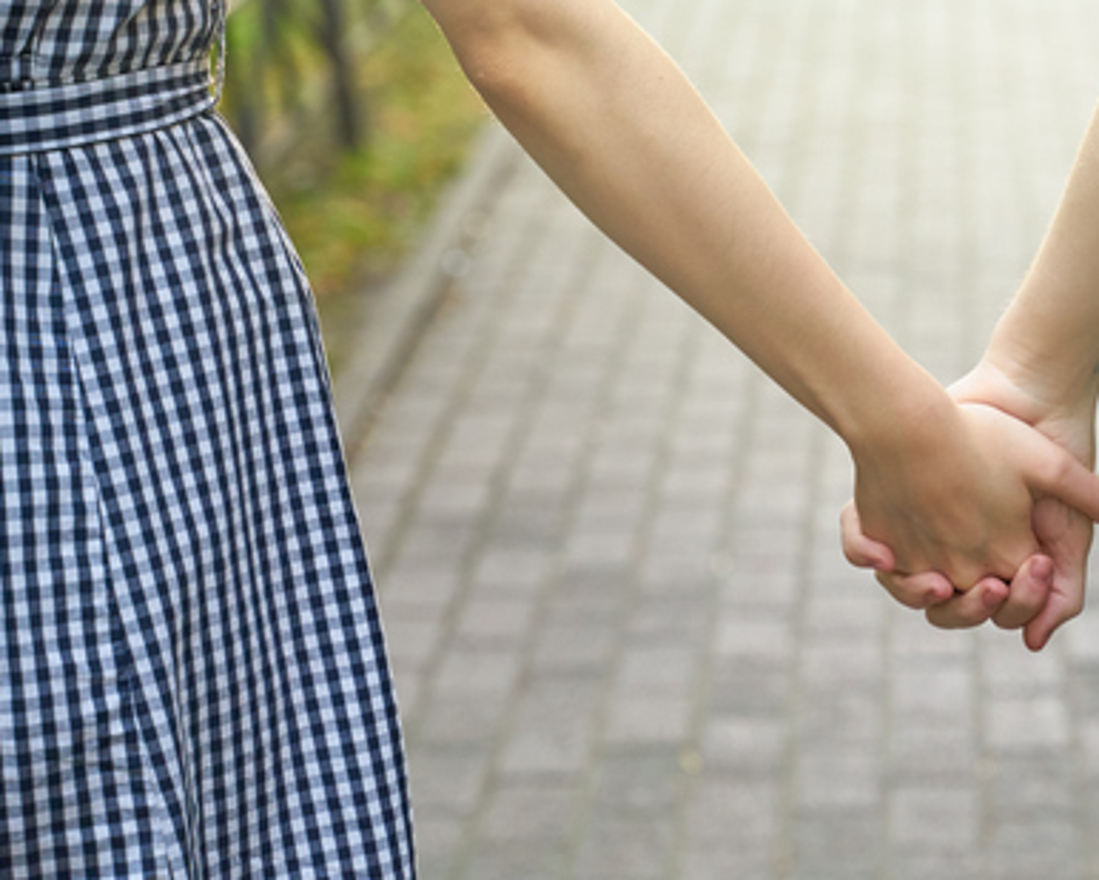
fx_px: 4295
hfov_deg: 14.5
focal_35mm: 132
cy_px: 303
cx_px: 951
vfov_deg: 11.7
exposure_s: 1/250
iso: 640
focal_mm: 75
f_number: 4
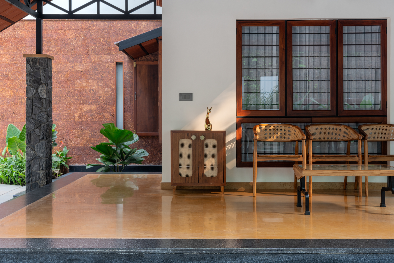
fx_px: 492
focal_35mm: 45
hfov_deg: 43.6
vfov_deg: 29.9
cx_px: 197
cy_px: 132
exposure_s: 1/2.5
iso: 100
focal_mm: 45
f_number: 10
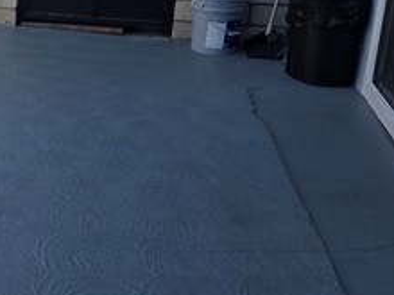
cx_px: -152
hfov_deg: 24.3
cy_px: 36
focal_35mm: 67
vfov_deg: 21.5
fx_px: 763
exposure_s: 1/4559
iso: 80
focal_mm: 5.4
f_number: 1.8
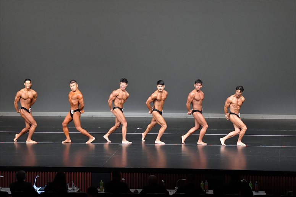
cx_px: 148
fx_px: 1109
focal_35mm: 135
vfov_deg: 10.2
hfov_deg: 15.2
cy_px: 98
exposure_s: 1/400
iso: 5000
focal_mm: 90
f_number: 5.6
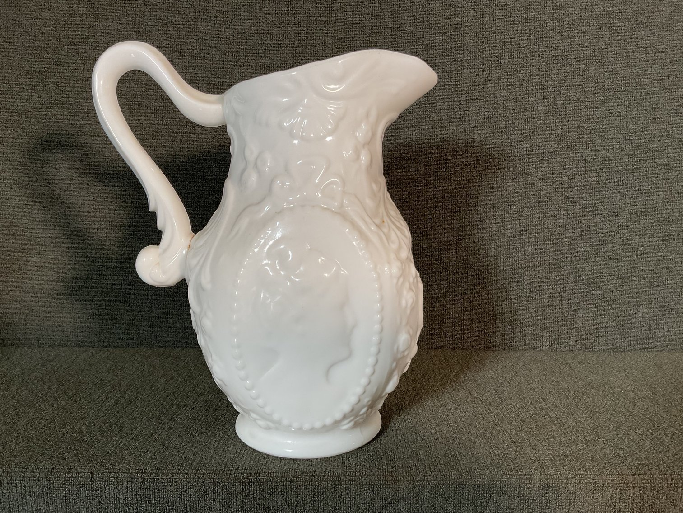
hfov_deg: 61.7
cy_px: 256
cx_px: 342
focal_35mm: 29
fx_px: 572
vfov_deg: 48.2
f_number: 1.8
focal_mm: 3
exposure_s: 1/100
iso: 64
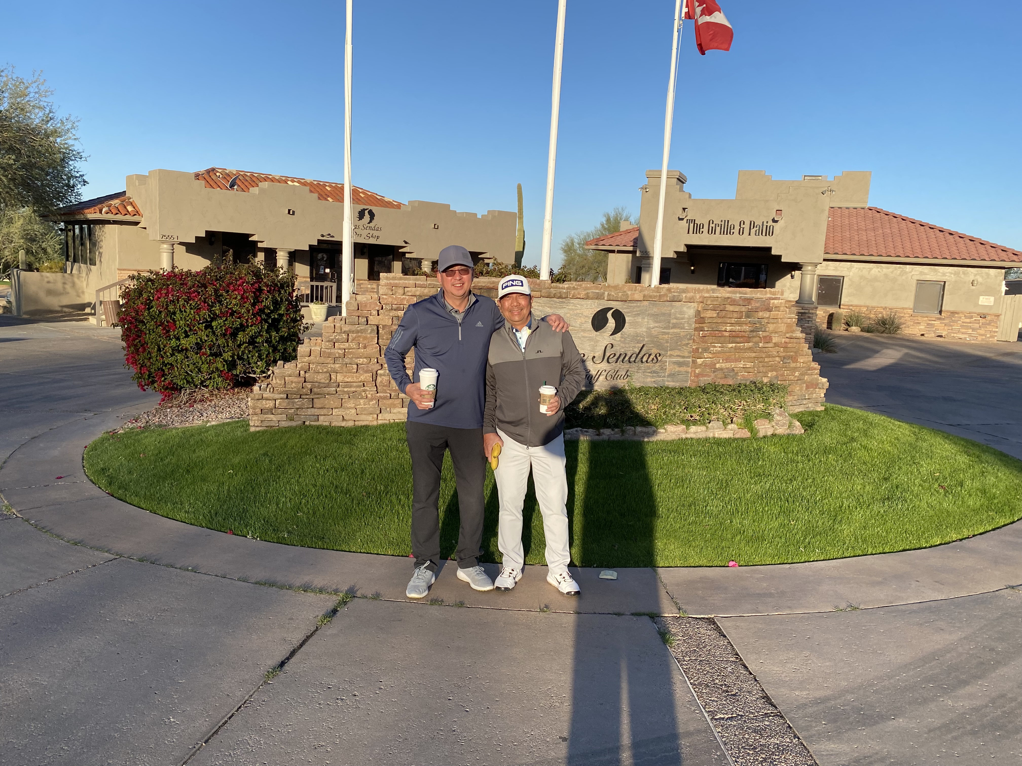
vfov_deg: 53.1
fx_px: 768
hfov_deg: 67.3
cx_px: 511
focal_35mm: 26
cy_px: 383
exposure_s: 1/1585
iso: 32
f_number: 1.8
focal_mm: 4.25
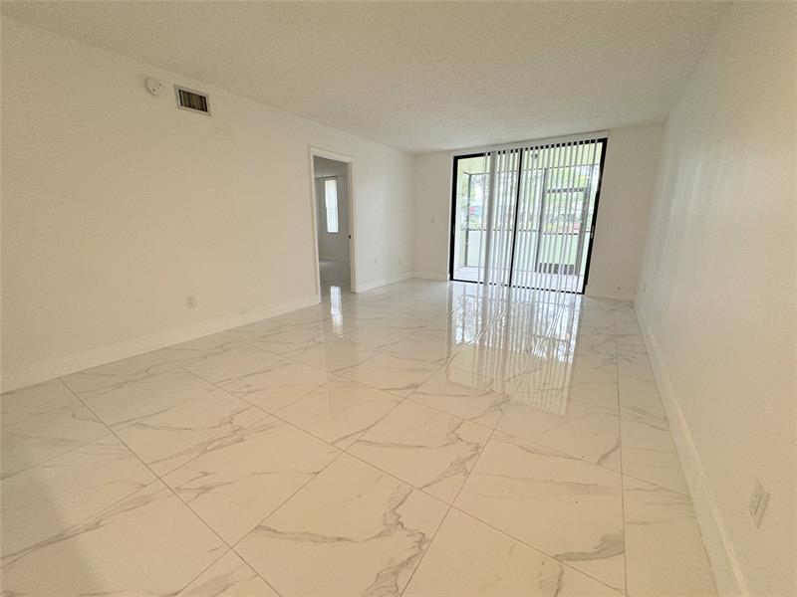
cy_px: 298
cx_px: 398
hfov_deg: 102.1
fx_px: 322
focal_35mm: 14
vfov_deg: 85.7
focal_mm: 2.22
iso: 160
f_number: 2.2
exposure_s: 1/120
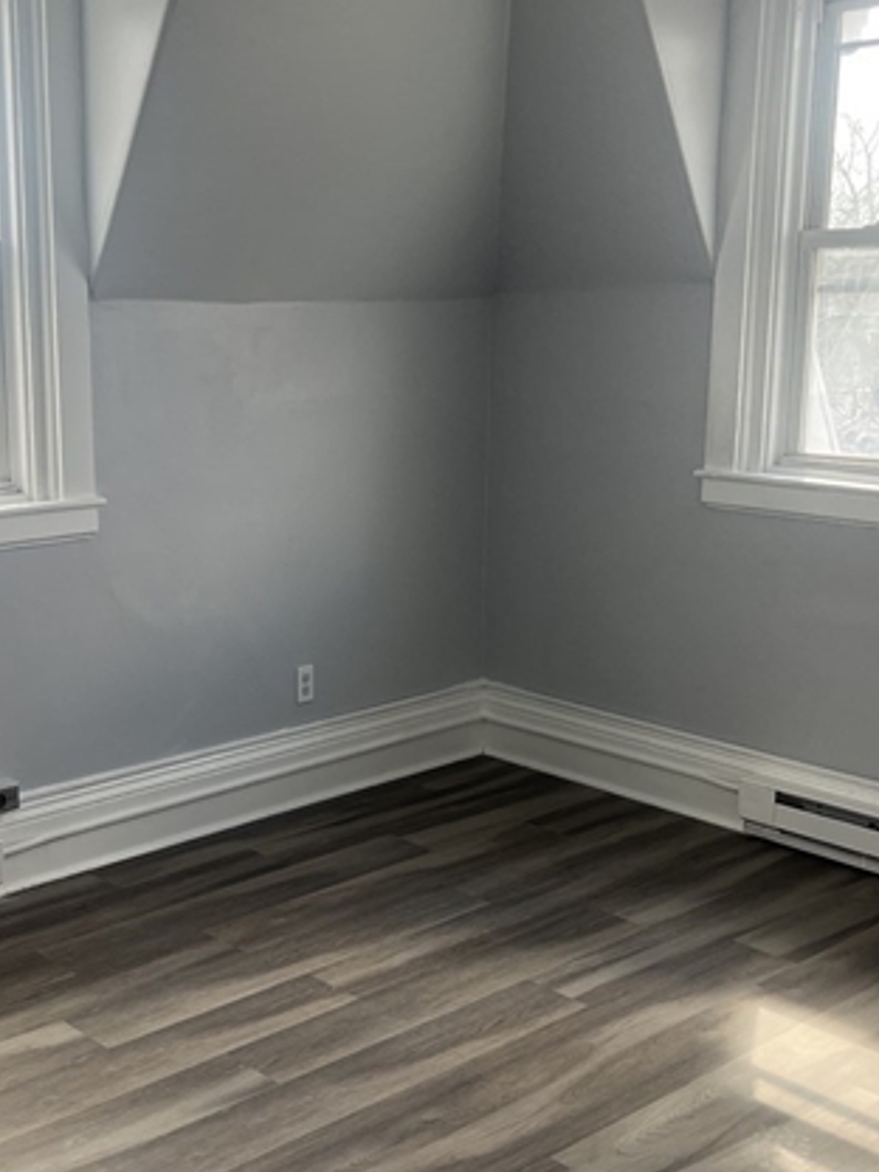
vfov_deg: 39.6
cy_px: 651
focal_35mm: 48
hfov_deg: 30.0
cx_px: 285
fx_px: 1625
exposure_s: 1/164
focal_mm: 5.1
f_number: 1.6
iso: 50
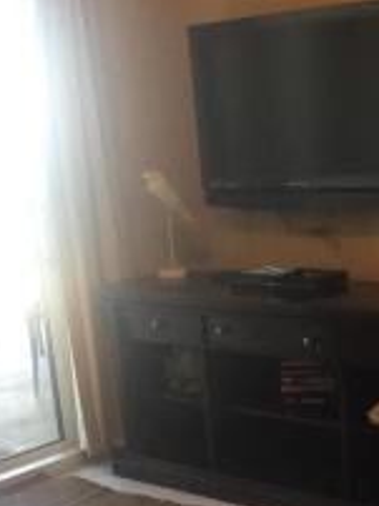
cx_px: 311
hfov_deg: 21.0
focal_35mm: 69
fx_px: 1009
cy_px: 438
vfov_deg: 27.4
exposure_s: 1/30
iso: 80
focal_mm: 4.15
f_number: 2.2
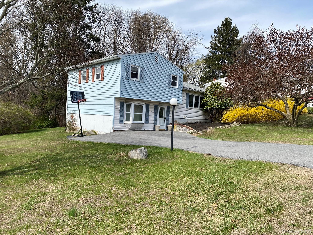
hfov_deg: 67.3
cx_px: 156
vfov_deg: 53.1
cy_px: 118
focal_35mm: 26
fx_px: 235
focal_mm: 4.25
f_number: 1.8
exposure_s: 1/2410
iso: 32
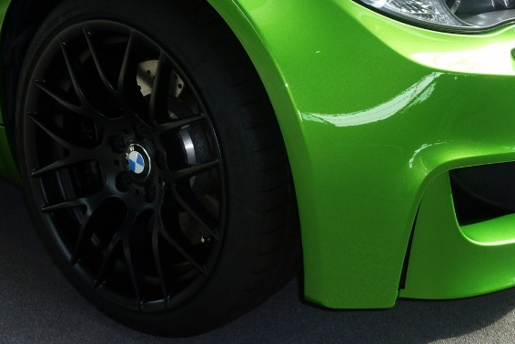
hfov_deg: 46.0
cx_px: 321
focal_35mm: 42
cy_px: 101
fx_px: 601
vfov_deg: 31.5
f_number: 3.3
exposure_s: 1/30
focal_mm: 4.1
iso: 80
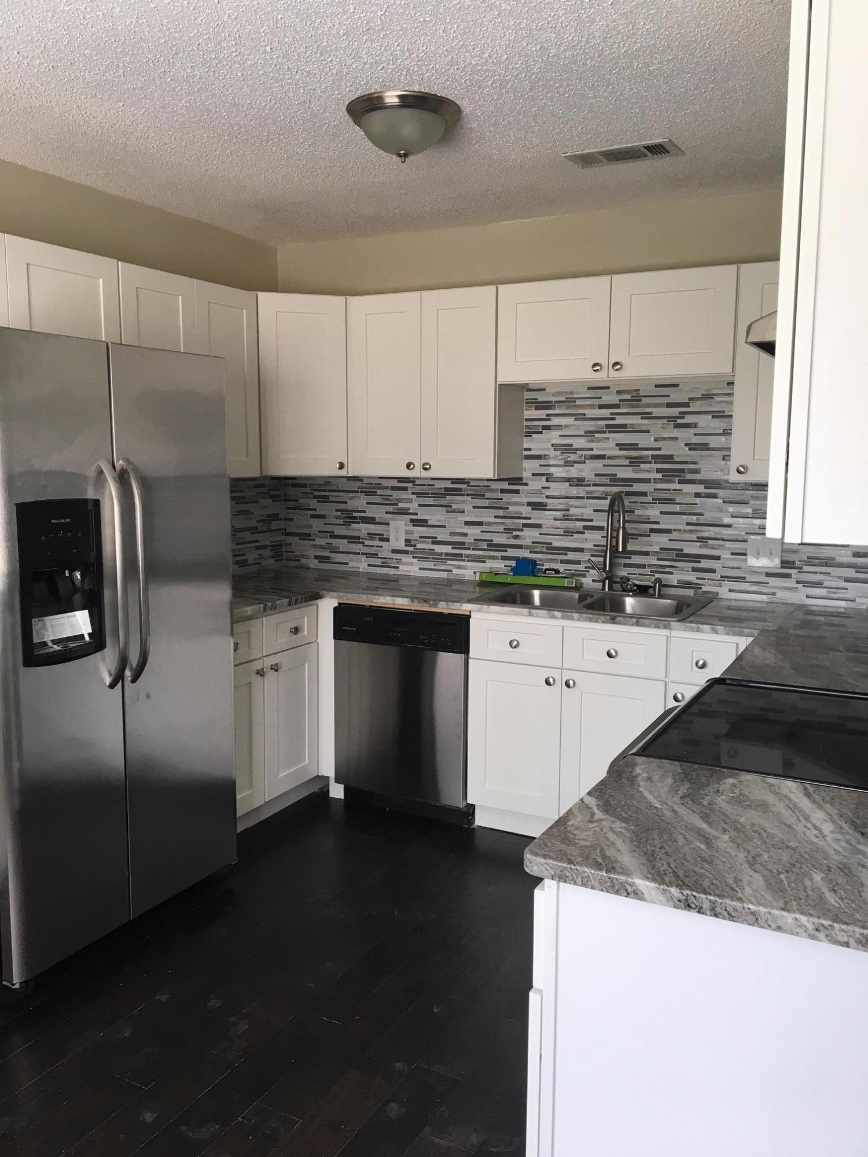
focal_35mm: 29
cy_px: 578
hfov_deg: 48.2
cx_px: 434
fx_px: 970
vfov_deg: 61.7
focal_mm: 4.15
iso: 25
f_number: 2.2
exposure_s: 1/30
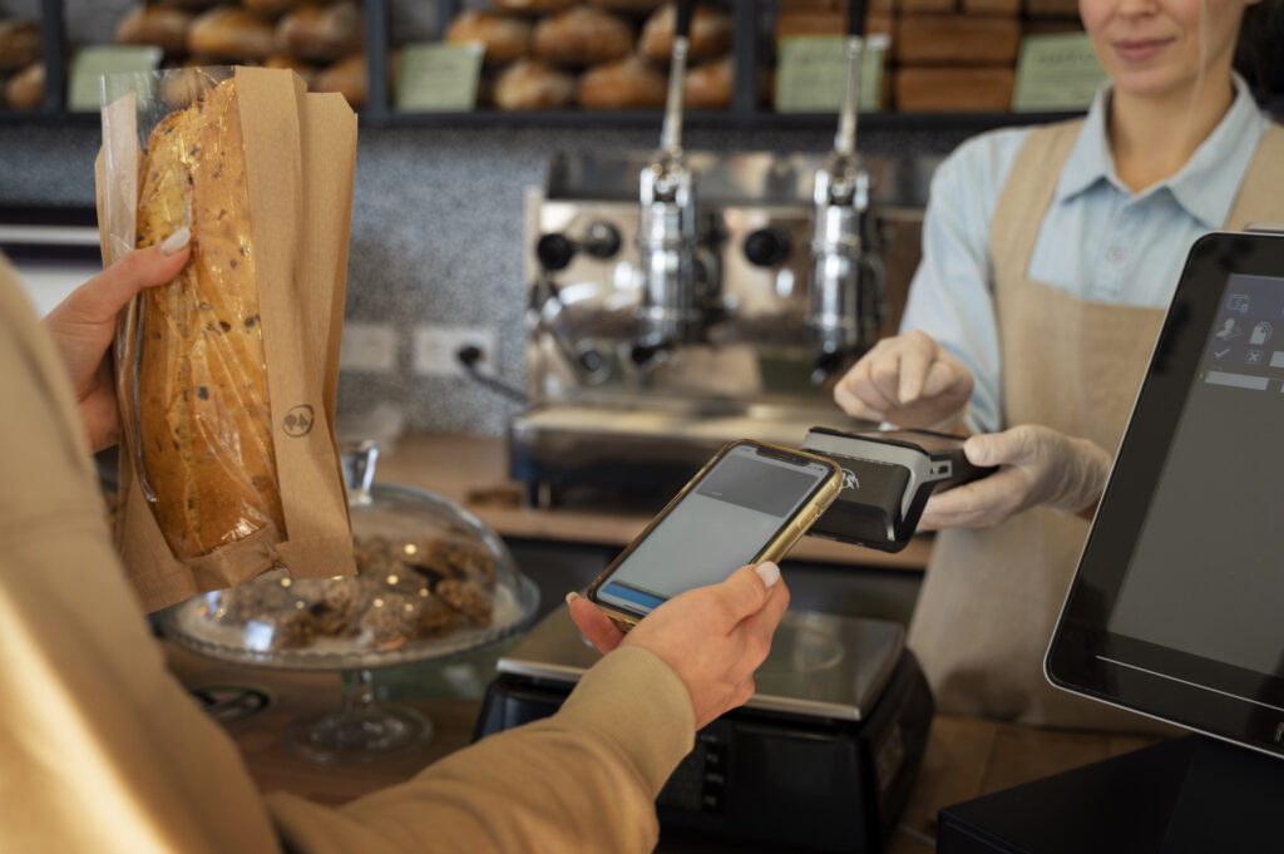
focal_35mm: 44
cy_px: 427
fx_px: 1568
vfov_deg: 30.5
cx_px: 642
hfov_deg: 44.5
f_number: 3.5
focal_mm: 44
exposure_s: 1/640
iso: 800
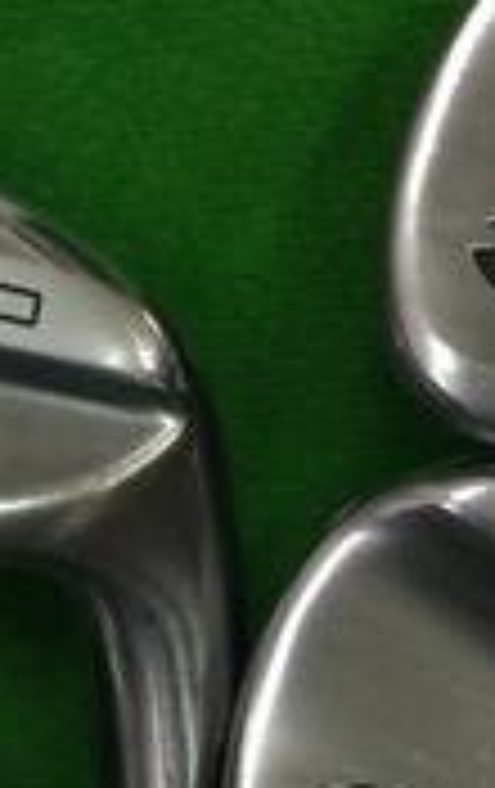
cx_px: 126
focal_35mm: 120
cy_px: 671
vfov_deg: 17.2
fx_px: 2580
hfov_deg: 10.9
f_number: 2.4
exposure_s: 1/30
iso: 64
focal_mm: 3.3
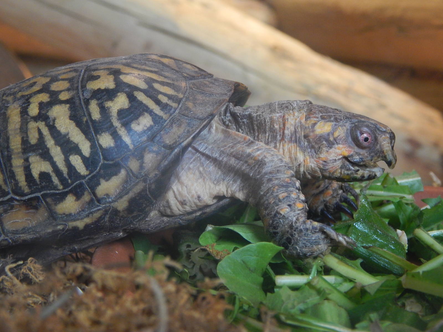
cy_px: 166
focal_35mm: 94
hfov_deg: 20.9
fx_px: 1203
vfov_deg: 15.7
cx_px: 222
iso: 400
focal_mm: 16.6
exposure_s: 1/25
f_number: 4.4
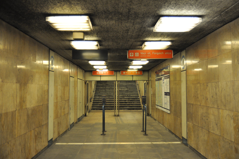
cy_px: 80
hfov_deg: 53.2
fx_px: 239
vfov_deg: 36.8
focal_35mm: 36
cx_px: 120
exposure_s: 1/40
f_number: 3.2
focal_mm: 24
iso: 800
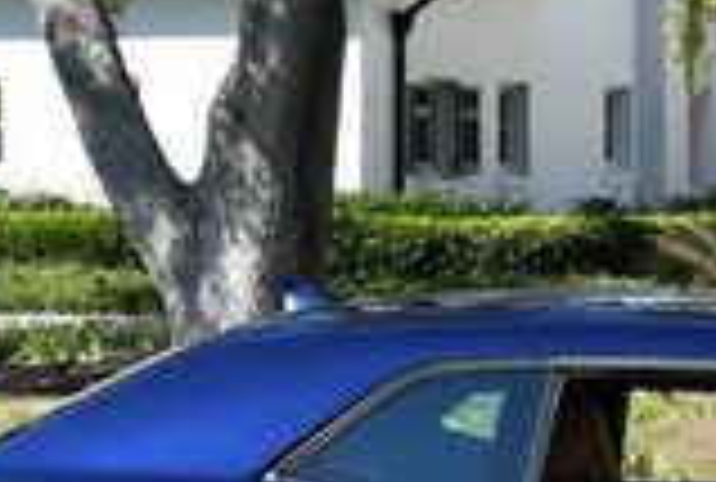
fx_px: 4328
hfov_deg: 9.4
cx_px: 802
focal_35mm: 217
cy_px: 338
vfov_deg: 6.4
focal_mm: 27
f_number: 8
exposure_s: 1/250
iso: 140
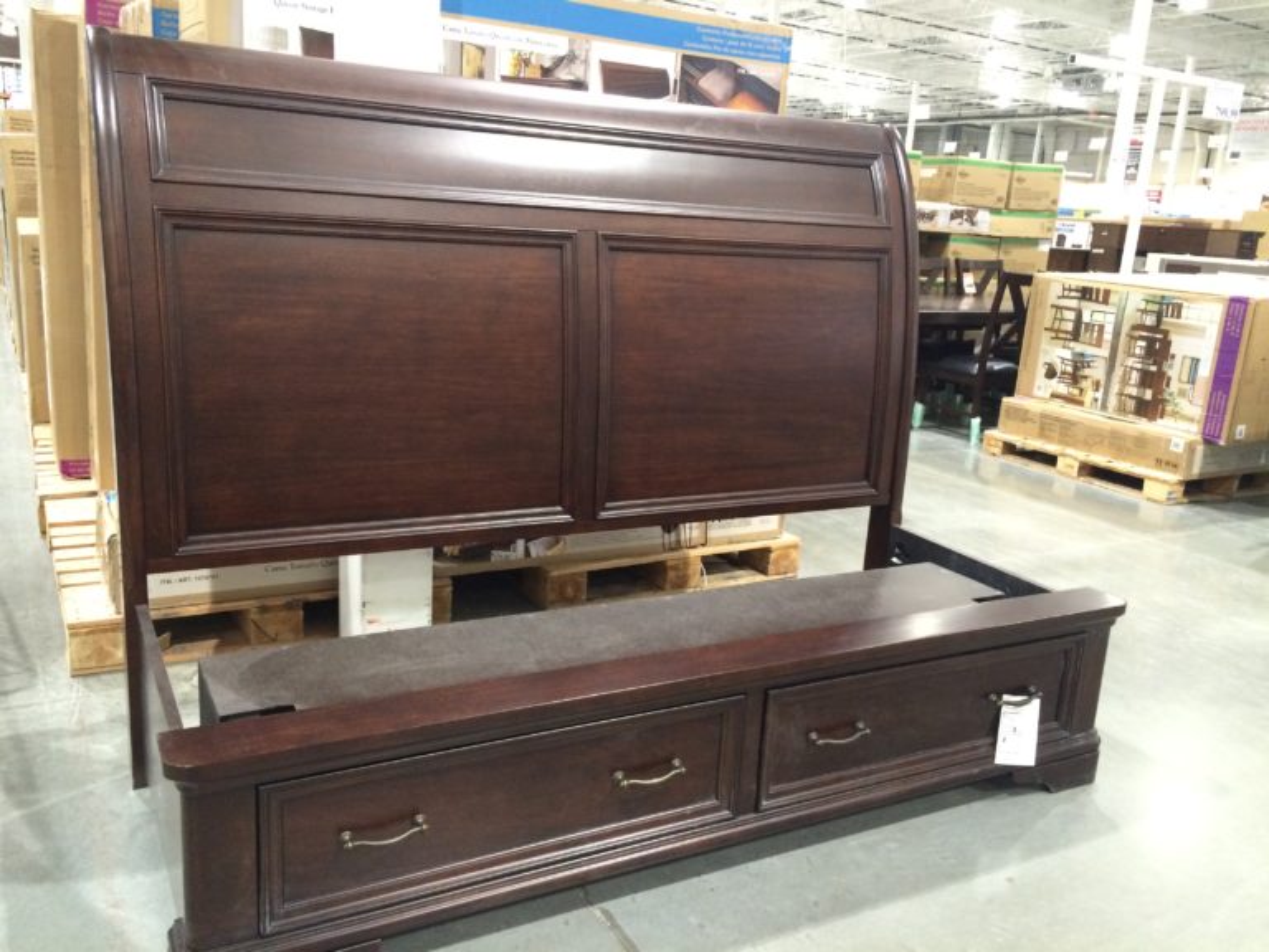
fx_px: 1063
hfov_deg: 61.7
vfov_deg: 48.2
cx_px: 634
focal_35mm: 29
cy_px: 476
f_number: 2.2
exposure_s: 1/33
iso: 250
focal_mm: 4.15
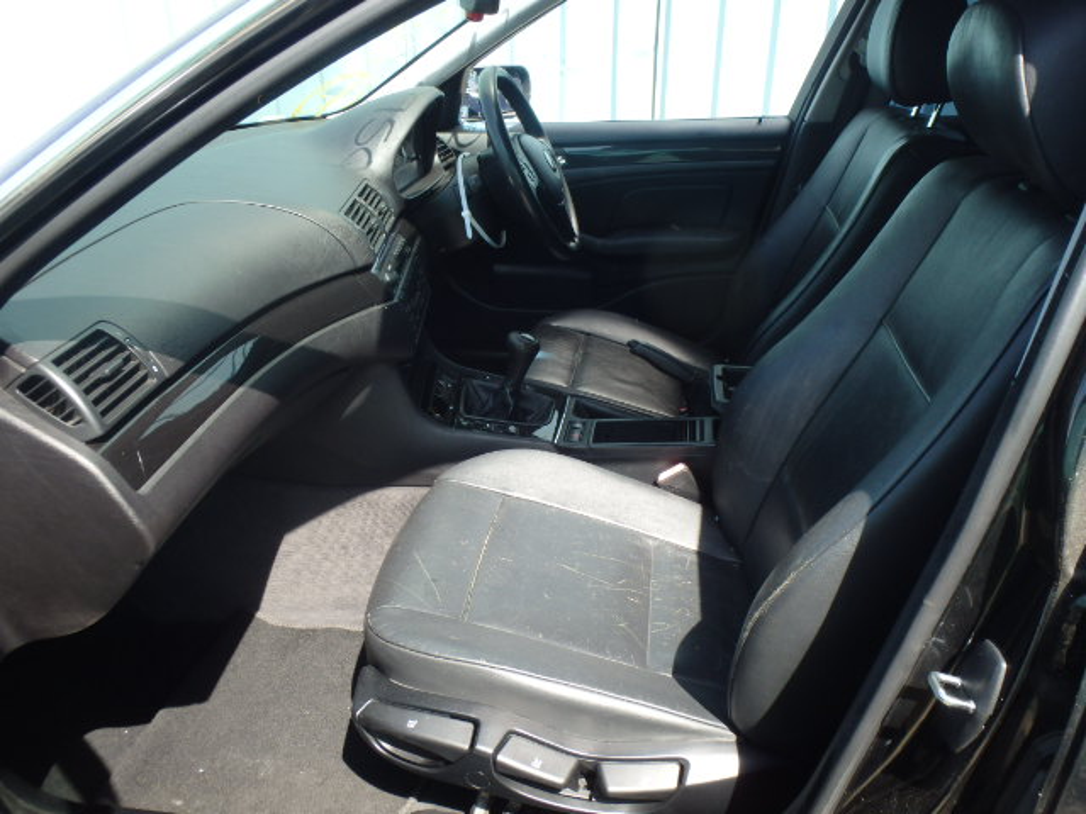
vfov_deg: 49.7
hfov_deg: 63.4
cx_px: 543
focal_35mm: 28
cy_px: 407
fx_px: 878
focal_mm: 5
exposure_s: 1/160
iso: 125
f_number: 3.9
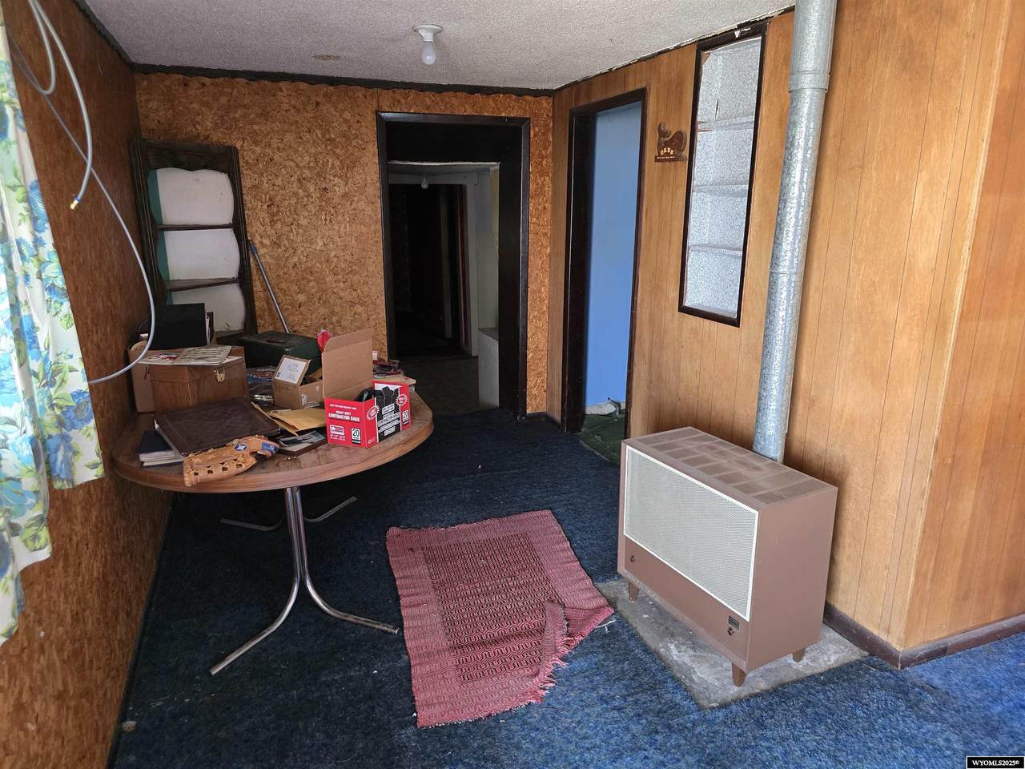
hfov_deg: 73.9
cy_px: 384
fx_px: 681
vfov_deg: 58.9
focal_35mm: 23
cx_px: 512
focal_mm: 6.3
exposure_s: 1/60
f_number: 1.7
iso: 640
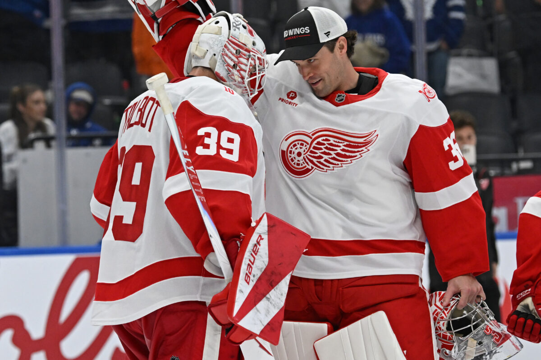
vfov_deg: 7.0
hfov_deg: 10.6
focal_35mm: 195
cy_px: 180
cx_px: 270
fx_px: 2929
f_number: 3.5
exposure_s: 1/1600
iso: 2000
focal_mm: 130
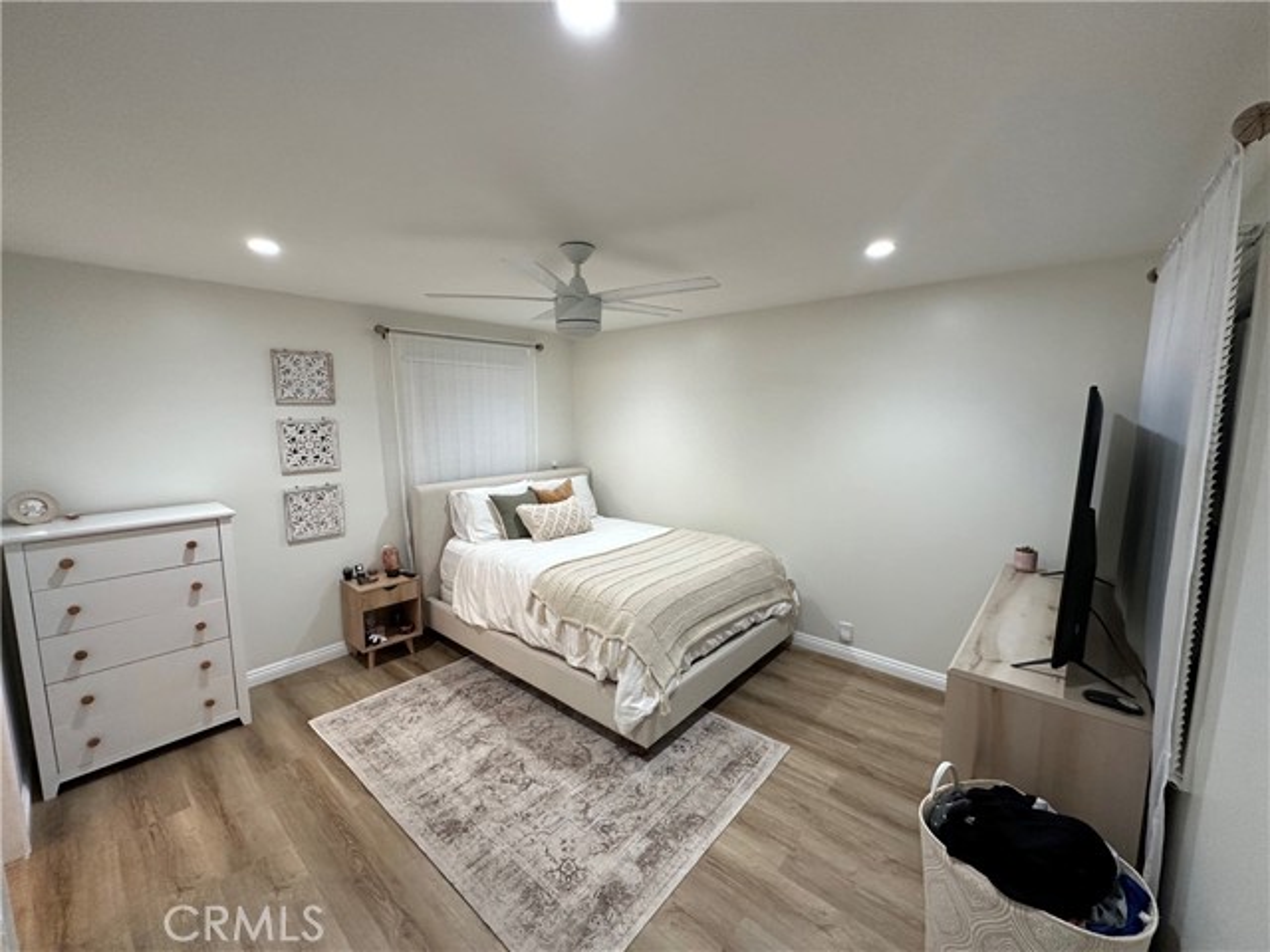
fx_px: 514
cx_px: 635
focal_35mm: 14
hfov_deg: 102.1
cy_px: 476
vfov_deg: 85.7
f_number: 2.2
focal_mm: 2.22
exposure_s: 1/120
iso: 200
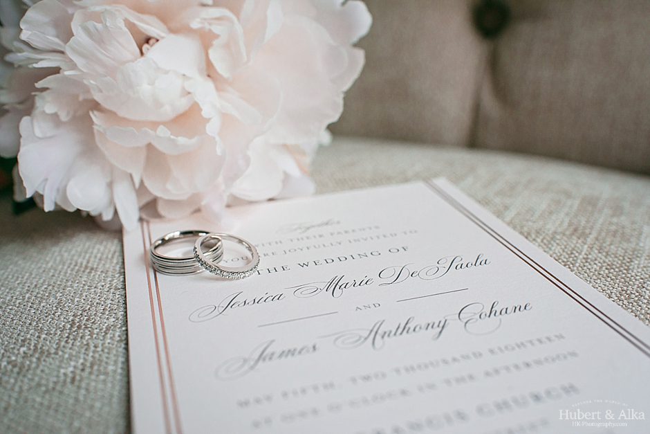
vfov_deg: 37.9
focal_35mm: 35
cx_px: 325
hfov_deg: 54.4
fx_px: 632
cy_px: 217
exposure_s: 1/400
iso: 800
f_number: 5
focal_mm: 35
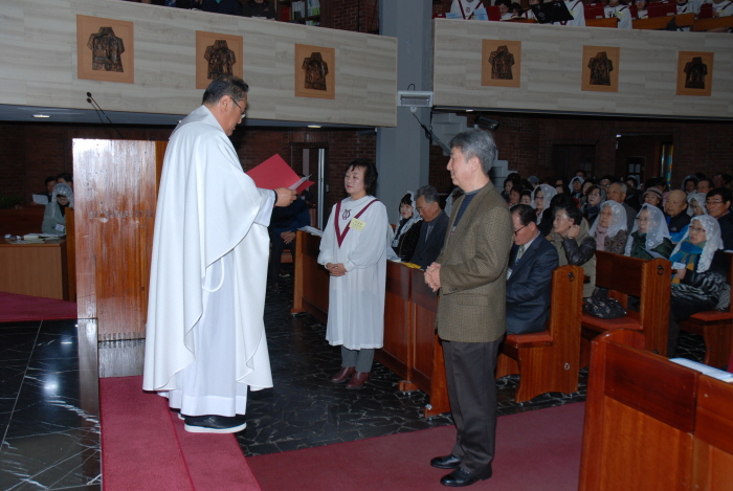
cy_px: 246
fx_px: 673
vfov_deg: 40.1
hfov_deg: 57.2
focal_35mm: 33
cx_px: 366
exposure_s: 1/60
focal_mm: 22
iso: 200
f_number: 5.6
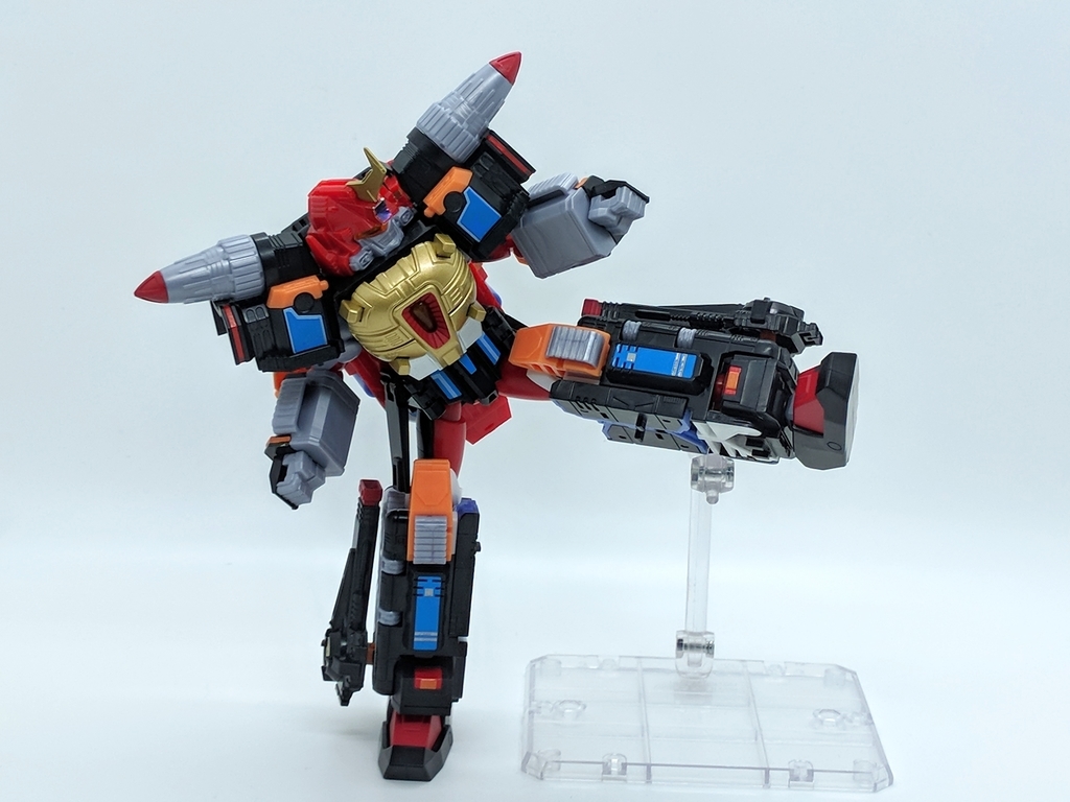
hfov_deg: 67.3
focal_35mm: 26
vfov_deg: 53.1
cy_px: 401
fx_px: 804
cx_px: 535
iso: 60
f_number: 2
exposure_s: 1/134
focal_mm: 4.67
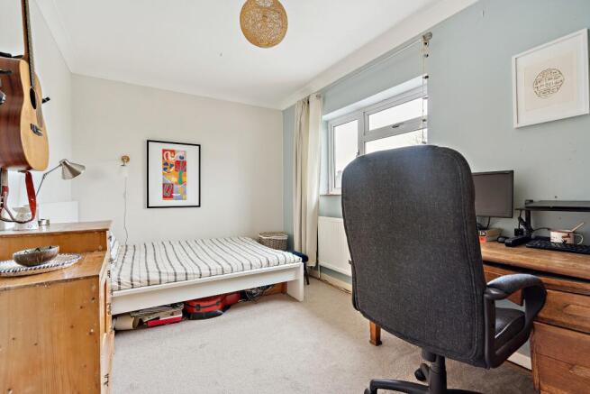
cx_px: 295
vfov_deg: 73.8
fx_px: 262
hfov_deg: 96.7
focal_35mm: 16
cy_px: 197
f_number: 5.6
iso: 200
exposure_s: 1/2
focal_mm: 16
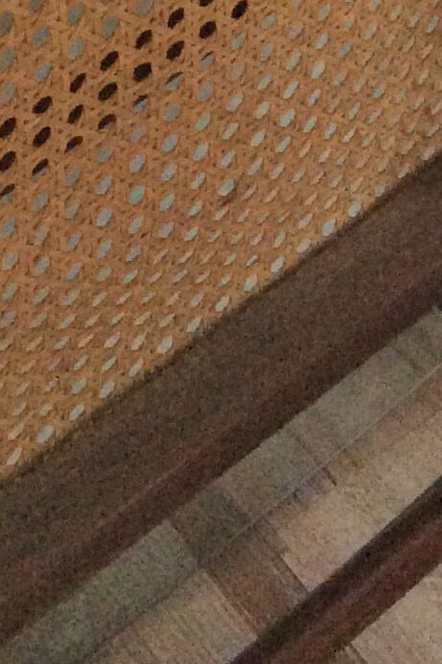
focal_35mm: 125
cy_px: -515
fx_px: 2303
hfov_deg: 10.9
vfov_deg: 14.5
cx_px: -9
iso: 320
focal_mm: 3.3
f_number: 2.4
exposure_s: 1/25
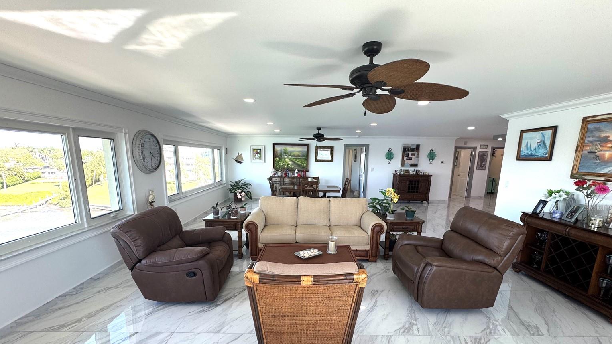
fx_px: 260
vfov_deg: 66.4
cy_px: 207
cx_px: 301
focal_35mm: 16
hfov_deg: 99.4
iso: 80
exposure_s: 1/120
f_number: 2.2
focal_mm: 2.22
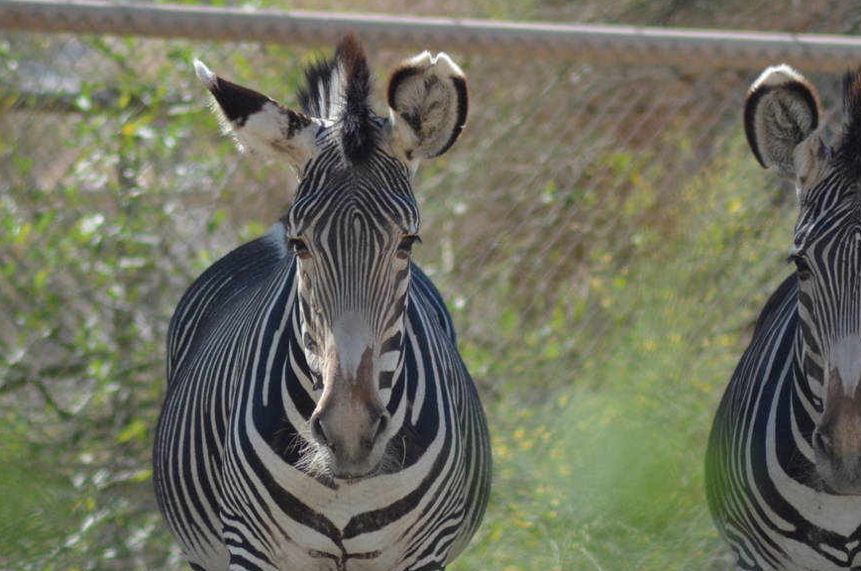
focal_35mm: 718
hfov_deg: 2.9
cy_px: 465
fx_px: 17140
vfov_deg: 1.9
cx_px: 550
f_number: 5
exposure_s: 1/1250
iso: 400
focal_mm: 260
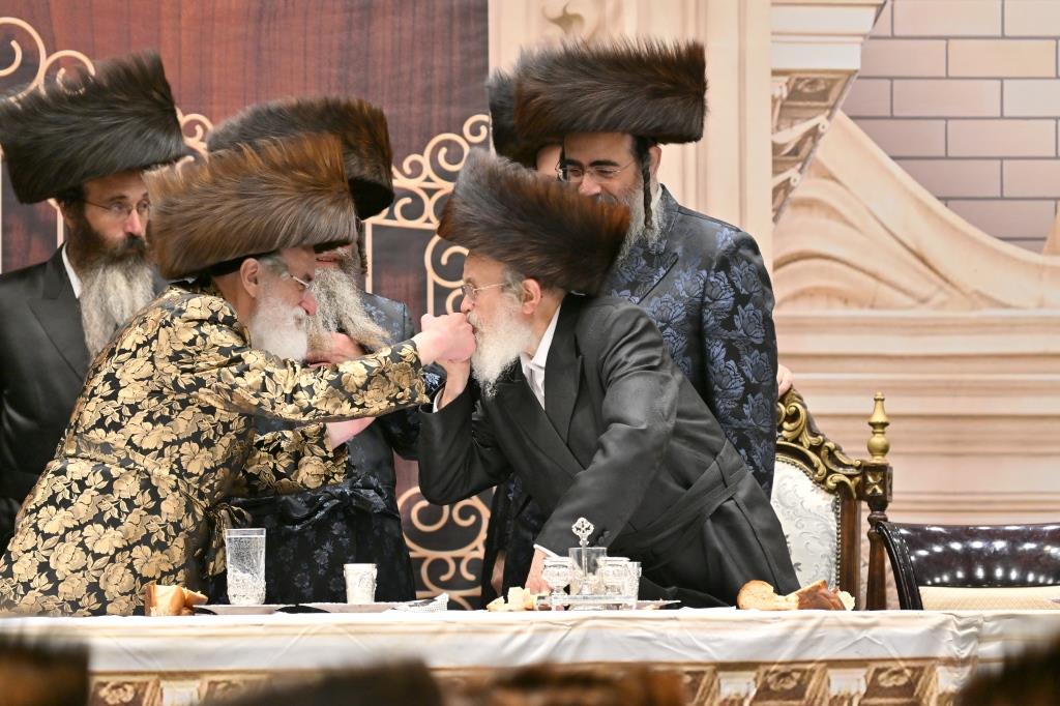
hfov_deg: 6.9
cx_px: 530
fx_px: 8830
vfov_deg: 4.6
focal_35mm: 300
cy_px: 353
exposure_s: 1/400
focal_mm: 200
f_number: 2.8
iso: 400
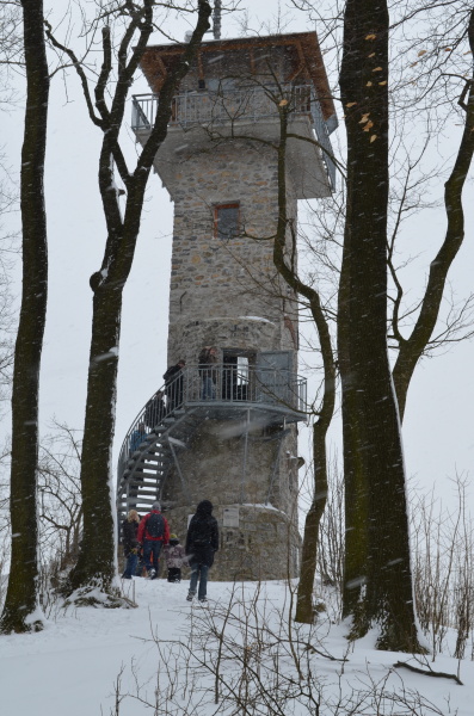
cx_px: 237
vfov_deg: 29.9
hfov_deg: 20.1
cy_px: 358
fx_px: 1340
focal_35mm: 68
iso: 160
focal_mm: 45
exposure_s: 1/100
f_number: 14
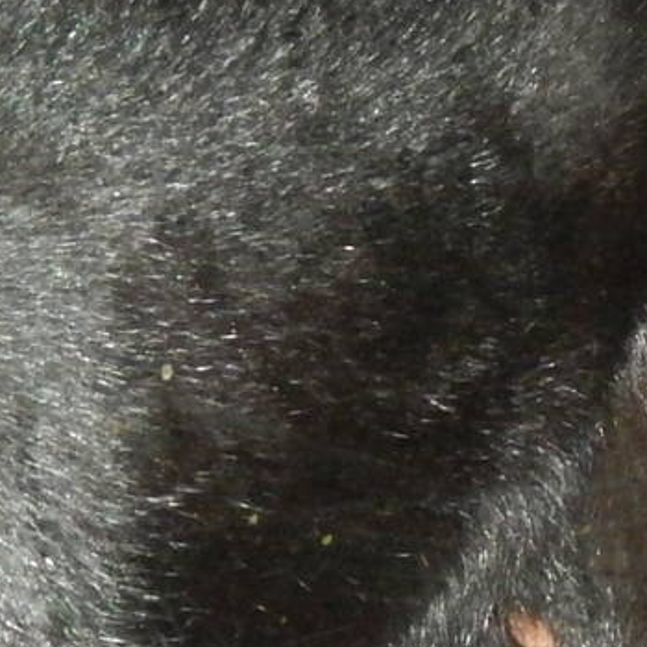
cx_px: 76
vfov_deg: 8.8
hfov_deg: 8.8
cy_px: 658
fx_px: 4187
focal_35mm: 198
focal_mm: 8.6
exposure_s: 1/30
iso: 500
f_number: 3.7
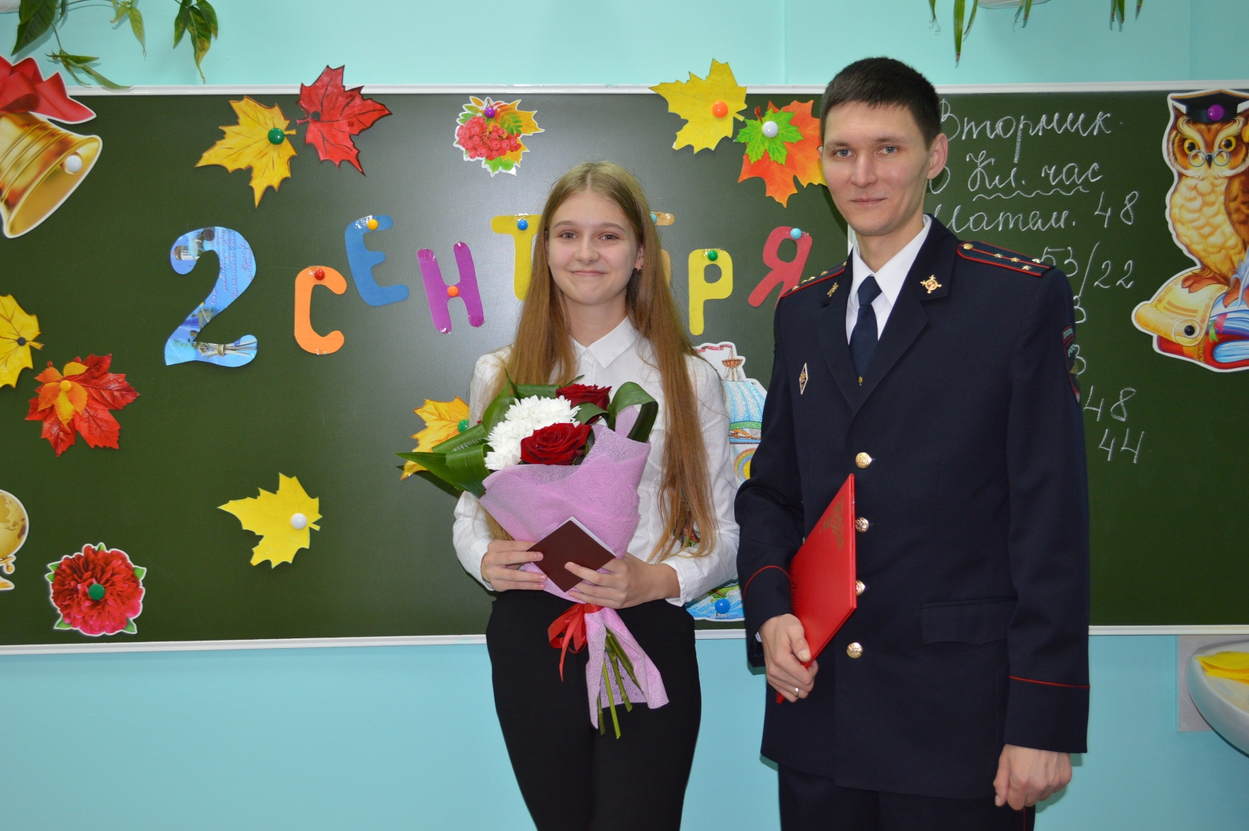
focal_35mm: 39
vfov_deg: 34.2
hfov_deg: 49.6
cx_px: 624
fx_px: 1352
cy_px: 416
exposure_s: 1/80
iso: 400
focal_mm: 26
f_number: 4.2
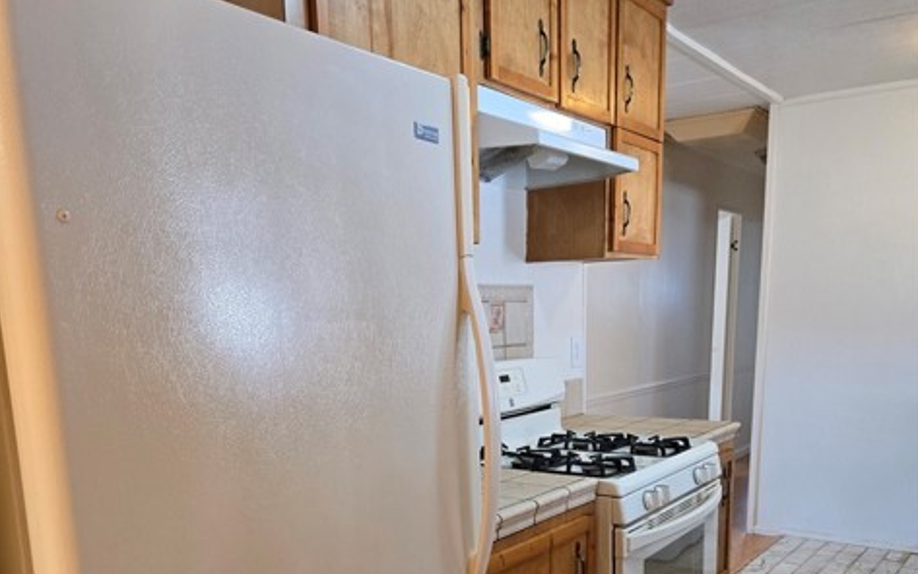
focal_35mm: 33
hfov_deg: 58.1
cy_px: 477
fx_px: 826
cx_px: 460
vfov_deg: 36.7
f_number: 1.8
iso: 250
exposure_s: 1/120
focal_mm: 5.4
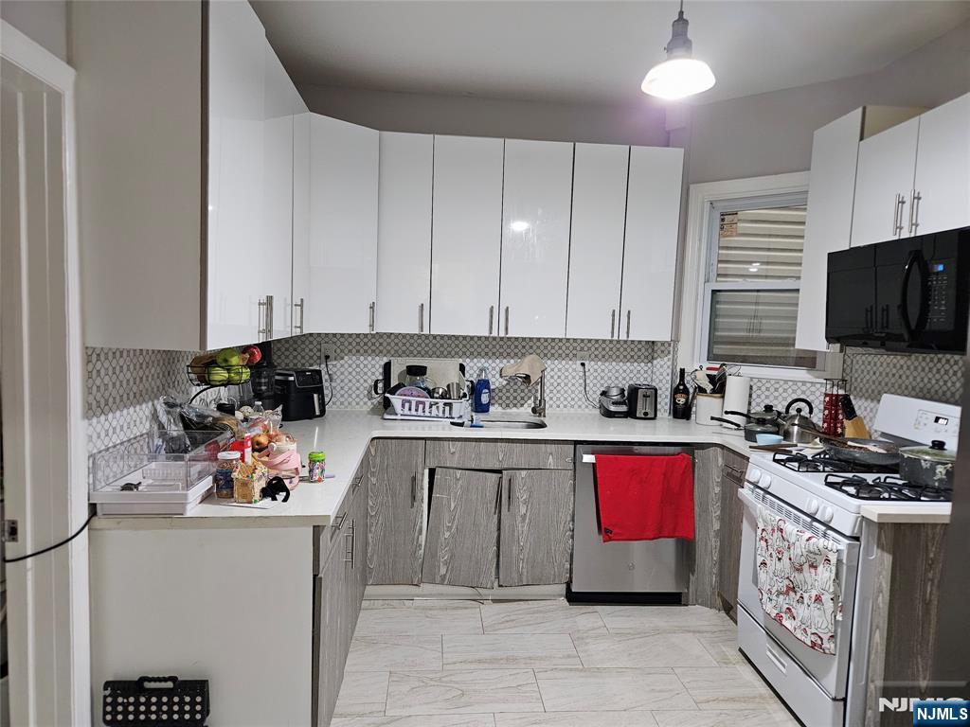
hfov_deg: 73.9
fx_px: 644
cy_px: 364
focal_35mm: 23
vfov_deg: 58.9
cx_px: 485
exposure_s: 1/120
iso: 800
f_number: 1.8
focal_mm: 5.4
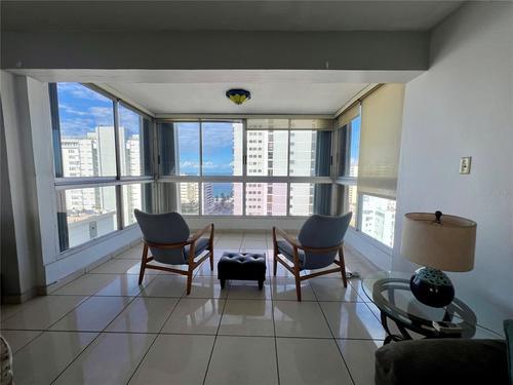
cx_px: 256
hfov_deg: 106.2
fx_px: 193
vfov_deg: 89.9
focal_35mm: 13
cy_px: 192
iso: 32
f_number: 1.8
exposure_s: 1/435
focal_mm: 1.57
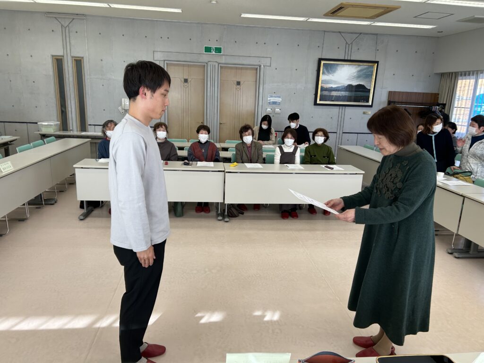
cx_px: 242
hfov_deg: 67.3
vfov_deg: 53.1
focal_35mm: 26
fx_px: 364
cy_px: 182
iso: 40
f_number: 1.5
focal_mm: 5.7
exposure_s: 1/230
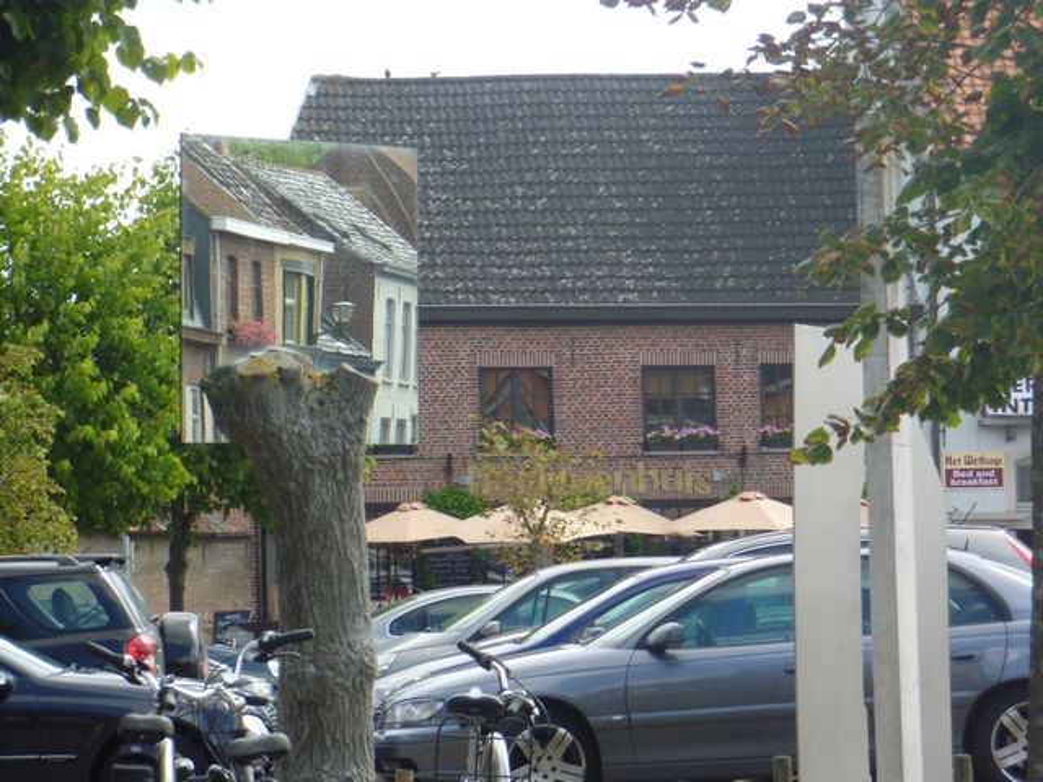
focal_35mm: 140
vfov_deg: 10.6
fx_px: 4218
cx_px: 522
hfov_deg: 14.1
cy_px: 391
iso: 125
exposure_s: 1/125
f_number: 5.9
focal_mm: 25.2
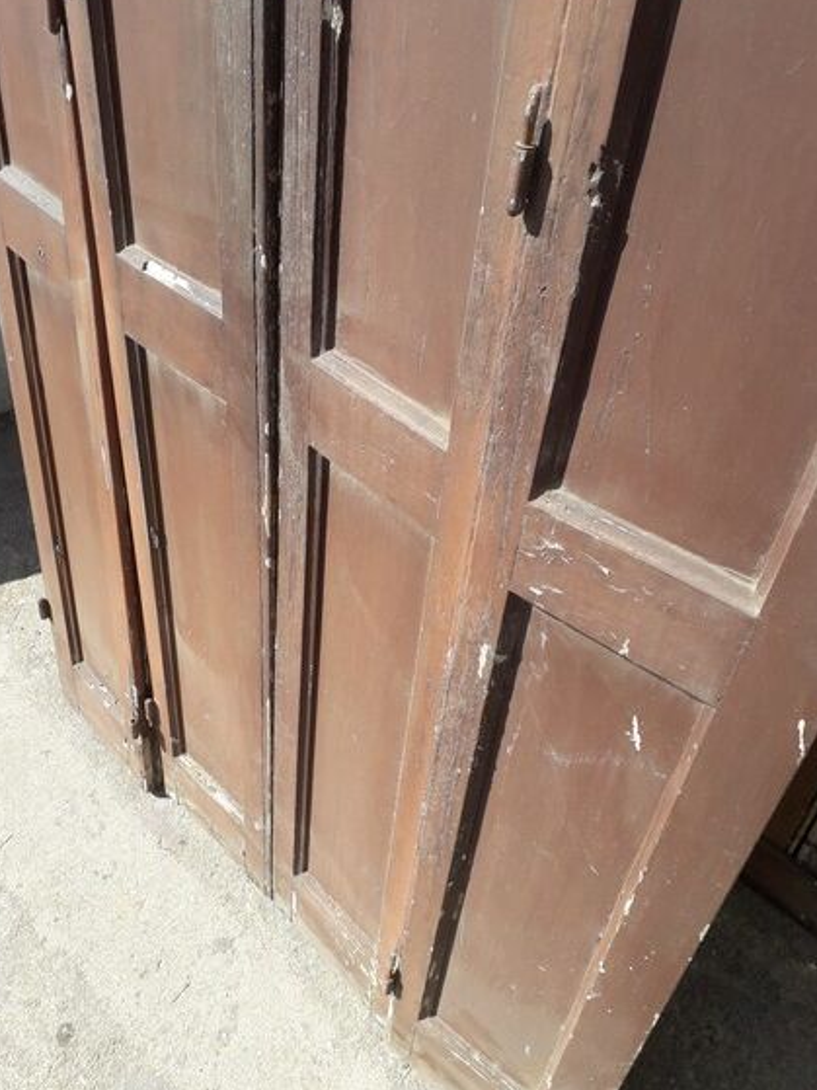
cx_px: 429
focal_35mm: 29
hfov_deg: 48.2
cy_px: 558
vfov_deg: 61.7
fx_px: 913
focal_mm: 3.6
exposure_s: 1/1094
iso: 40
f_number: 1.9
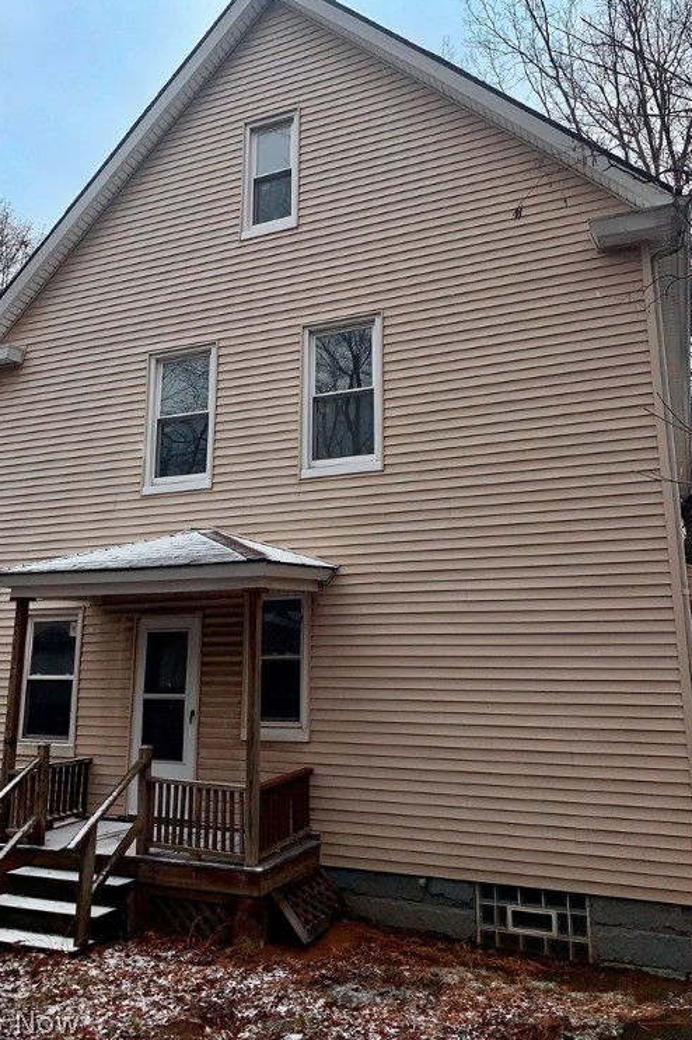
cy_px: 507
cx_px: 338
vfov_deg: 65.5
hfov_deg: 46.4
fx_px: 808
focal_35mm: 28
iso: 25
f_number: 1.8
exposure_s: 1/379
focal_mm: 4.25
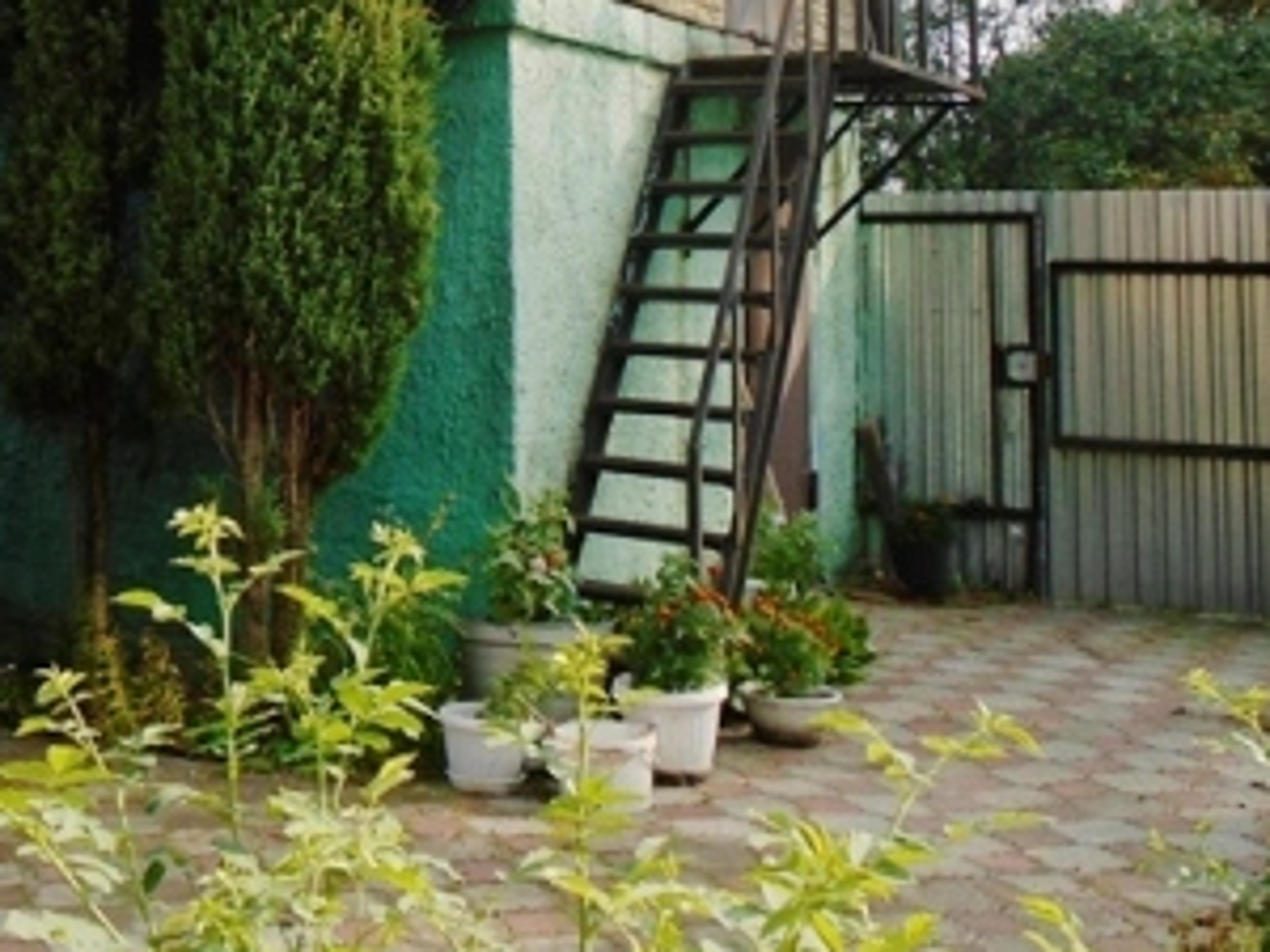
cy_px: 85
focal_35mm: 54
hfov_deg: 34.5
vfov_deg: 26.1
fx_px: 1981
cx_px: 267
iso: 100
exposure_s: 1/500
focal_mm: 4.6
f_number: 3.2
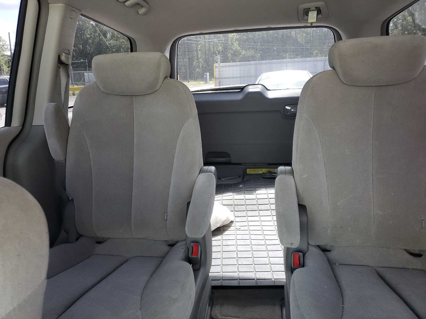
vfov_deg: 53.1
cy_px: 160
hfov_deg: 67.3
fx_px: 320
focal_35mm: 26
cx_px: 213
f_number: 1.5
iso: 87
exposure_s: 1/120
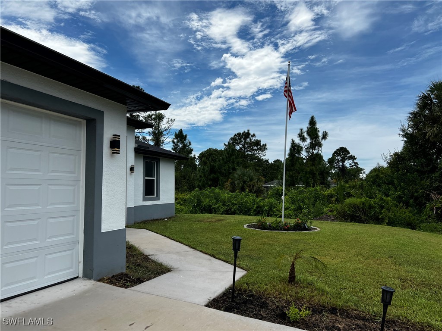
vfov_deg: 53.1
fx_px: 332
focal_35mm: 26
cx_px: 221
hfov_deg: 67.3
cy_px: 166
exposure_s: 1/4831
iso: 50
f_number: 1.5
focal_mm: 5.7
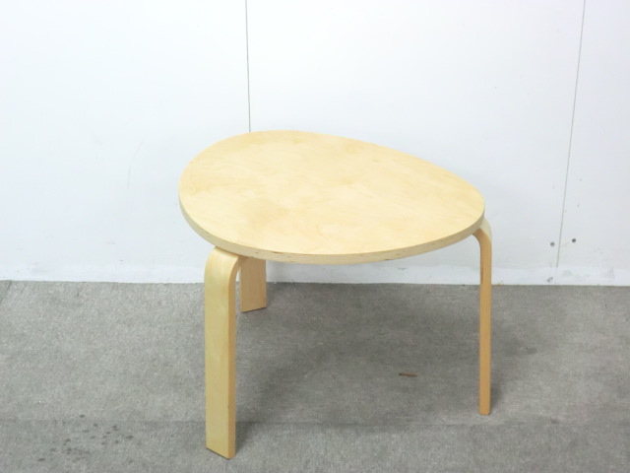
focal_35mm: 65
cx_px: 315
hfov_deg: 29.8
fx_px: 1183
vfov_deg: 22.6
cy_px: 236
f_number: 5.3
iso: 800
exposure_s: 1/20
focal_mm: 11.7
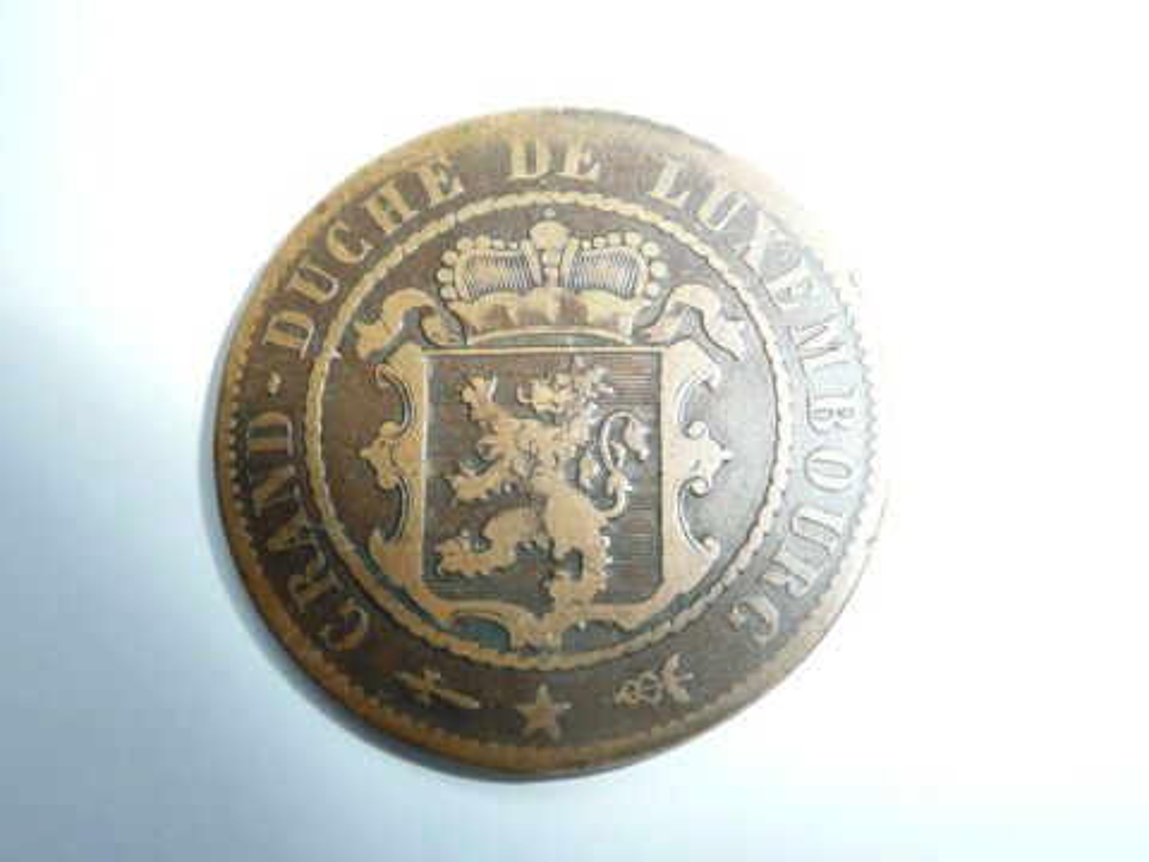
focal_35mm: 36
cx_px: 574
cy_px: 431
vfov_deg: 39.7
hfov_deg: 51.4
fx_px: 1195
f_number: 3.4
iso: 100
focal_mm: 4.9
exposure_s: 1/30
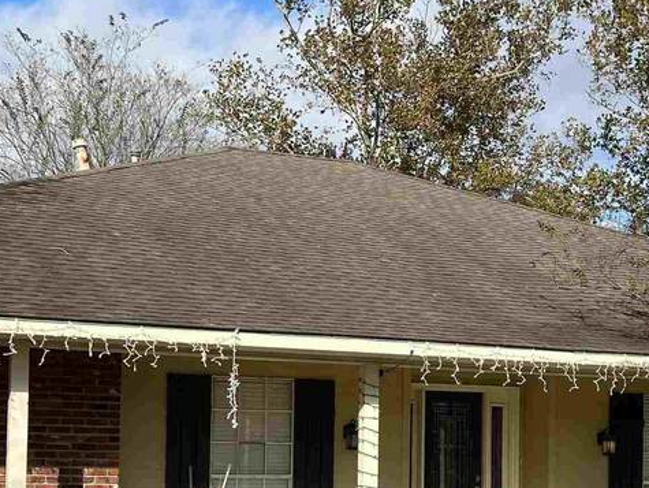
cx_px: 342
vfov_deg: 20.7
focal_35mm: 70
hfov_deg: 27.8
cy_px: 420
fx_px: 1313
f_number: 1.5
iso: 50
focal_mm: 5.7
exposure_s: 1/2915
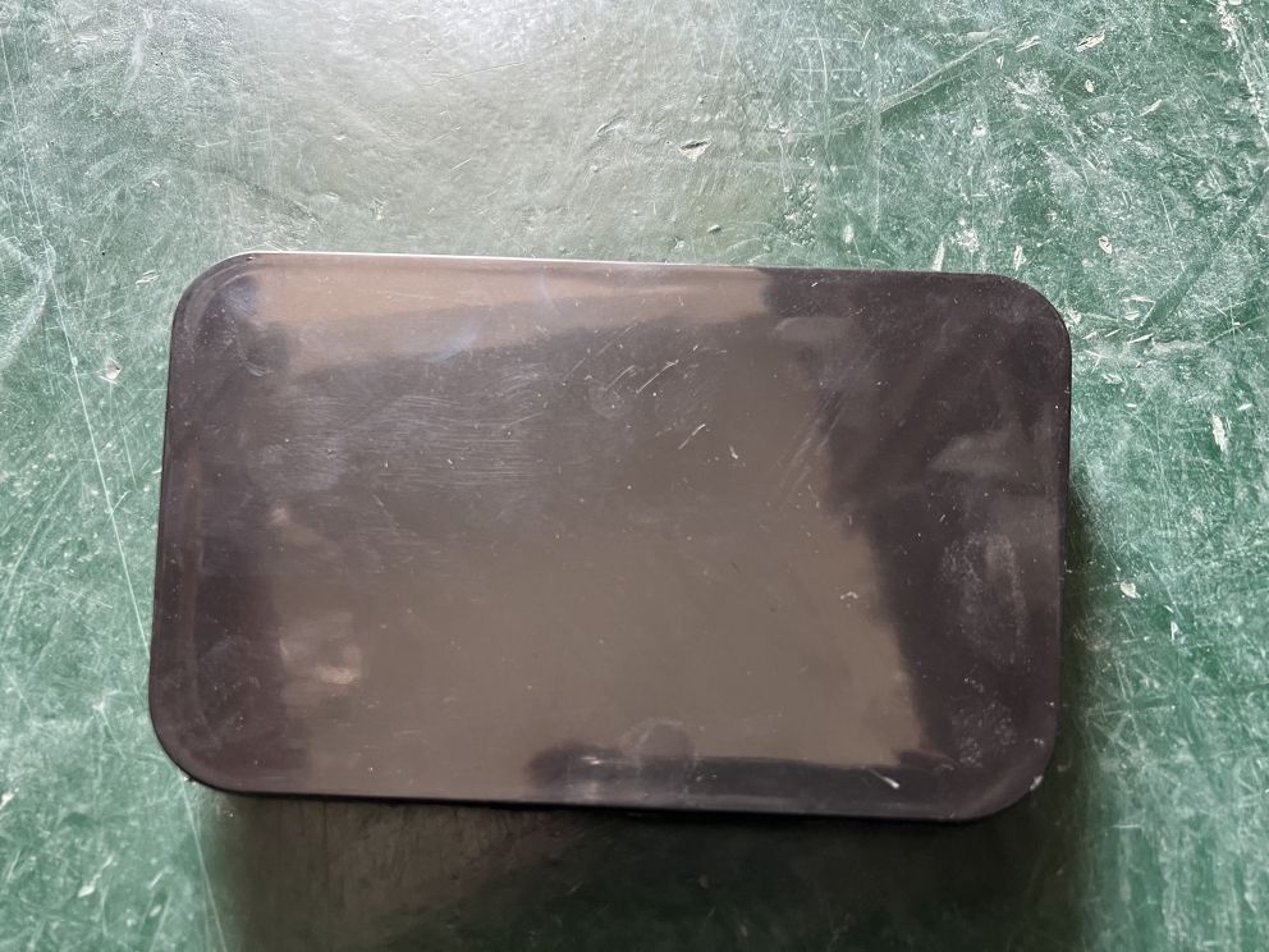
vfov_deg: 53.1
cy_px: 476
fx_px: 953
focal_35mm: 26
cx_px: 634
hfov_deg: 67.3
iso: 160
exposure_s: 1/60
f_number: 1.5
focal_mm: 5.7
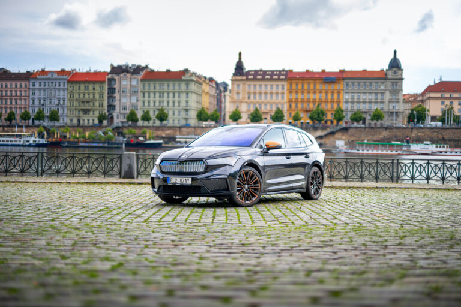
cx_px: 230
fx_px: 640
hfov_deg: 39.6
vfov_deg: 27.0
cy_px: 154
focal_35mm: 50
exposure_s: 1/640
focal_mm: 50
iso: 40
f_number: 1.4
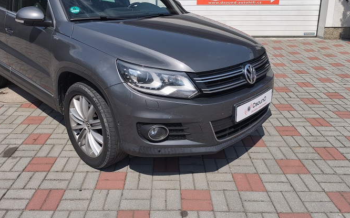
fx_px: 286
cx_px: 163
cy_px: 66
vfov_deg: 41.1
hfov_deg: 62.8
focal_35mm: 30
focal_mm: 6.57
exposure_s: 1/3805
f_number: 1.6
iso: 50
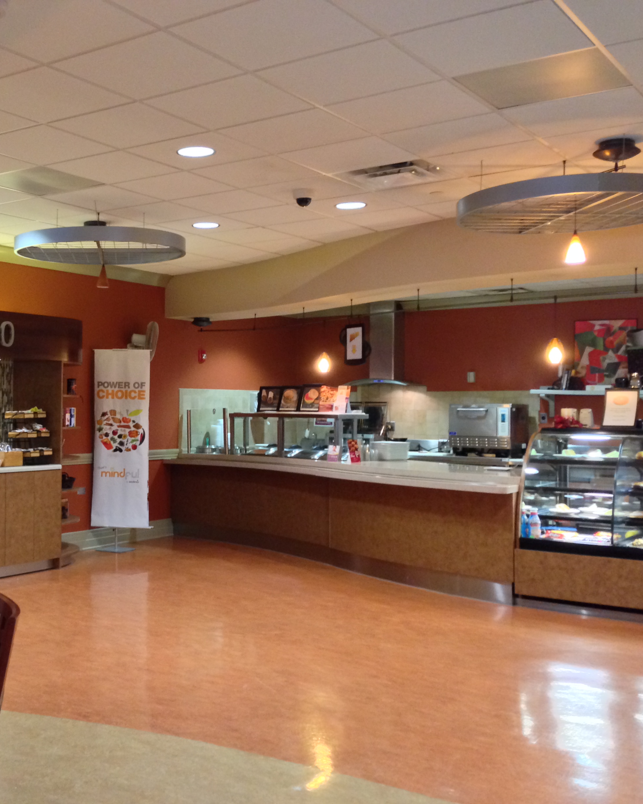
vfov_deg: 42.9
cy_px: 402
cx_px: 123
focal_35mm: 43
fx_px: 1023
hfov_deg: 33.8
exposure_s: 1/20
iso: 320
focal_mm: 4.12
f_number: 2.4
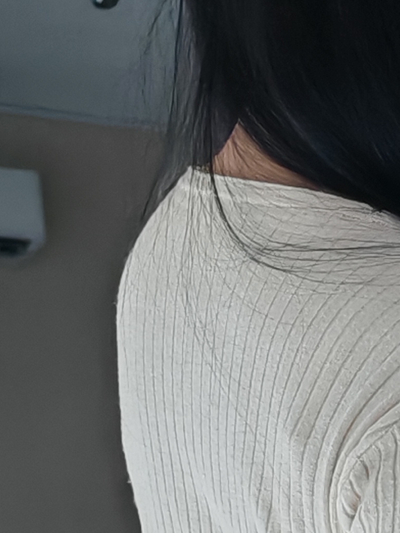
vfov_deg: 10.6
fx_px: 2881
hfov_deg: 7.7
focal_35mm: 187
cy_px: 327
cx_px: 744
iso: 80
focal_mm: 5.52
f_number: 1.95
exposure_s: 1/100
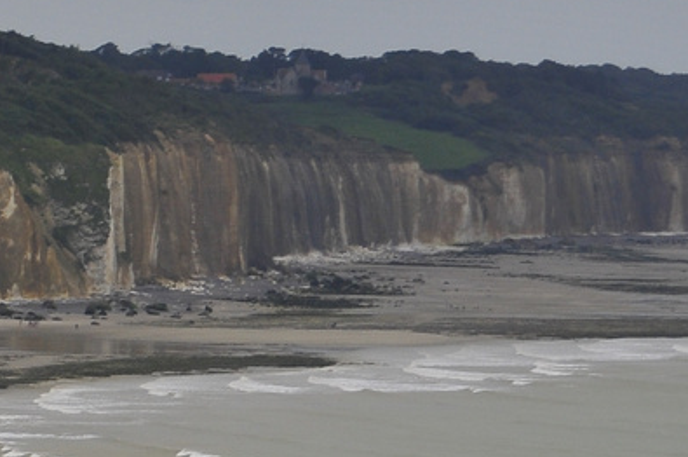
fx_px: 8835
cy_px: 385
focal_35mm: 463
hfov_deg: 4.4
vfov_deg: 3.0
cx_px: -610
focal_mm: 75
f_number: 9
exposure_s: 1/125
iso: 200
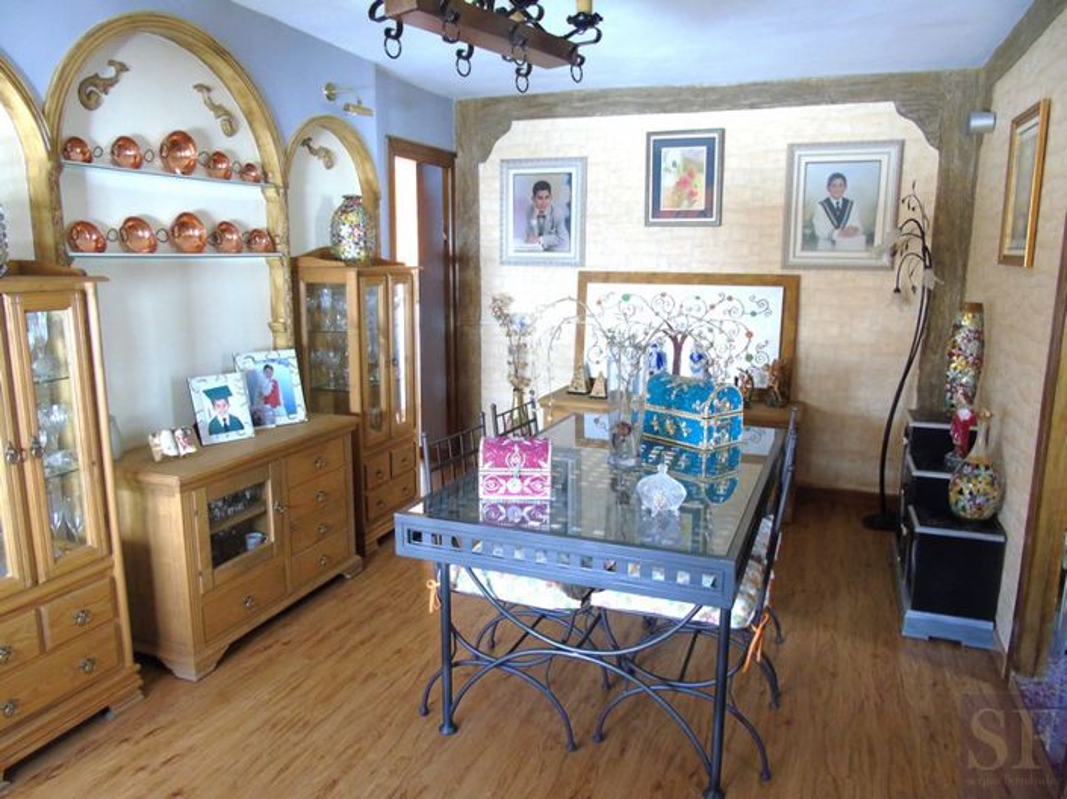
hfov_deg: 69.4
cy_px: 400
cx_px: 534
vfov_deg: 54.8
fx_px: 770
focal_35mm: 25
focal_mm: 4.4
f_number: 3.4
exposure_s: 1/10
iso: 400
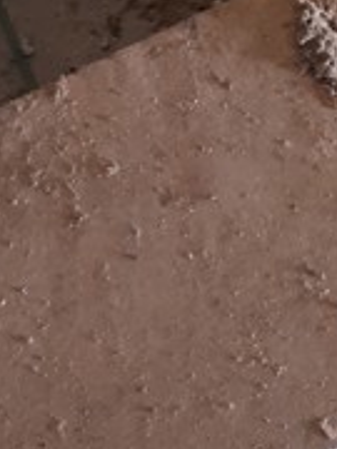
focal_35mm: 120
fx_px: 1558
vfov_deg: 13.6
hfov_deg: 12.2
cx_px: -20
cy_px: -501
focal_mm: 3.6
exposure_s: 1/33
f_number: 1.9
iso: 80
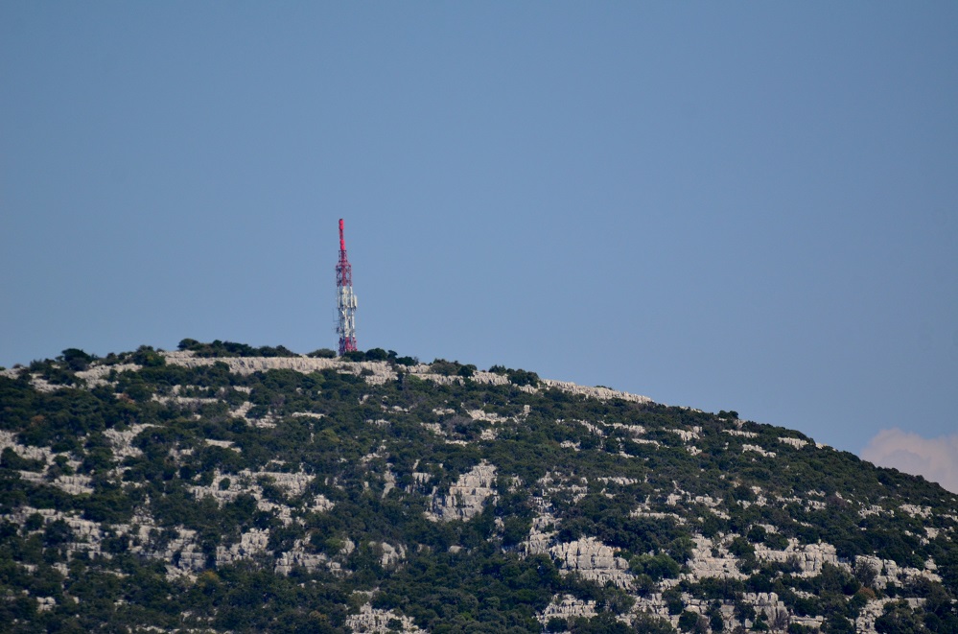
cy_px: 317
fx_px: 11946
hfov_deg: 4.6
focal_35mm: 450
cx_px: 479
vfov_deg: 3.0
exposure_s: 1/2500
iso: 400
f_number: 5.6
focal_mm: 300
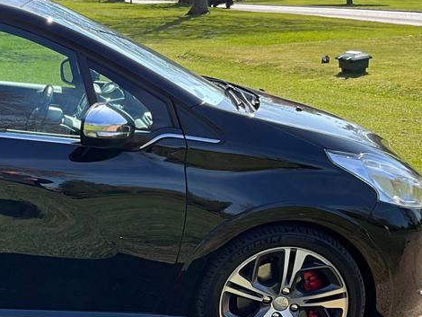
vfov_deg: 19.8
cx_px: 9
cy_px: 227
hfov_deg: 25.2
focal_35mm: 74
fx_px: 903
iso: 25
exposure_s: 1/473
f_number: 1.8
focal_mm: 3
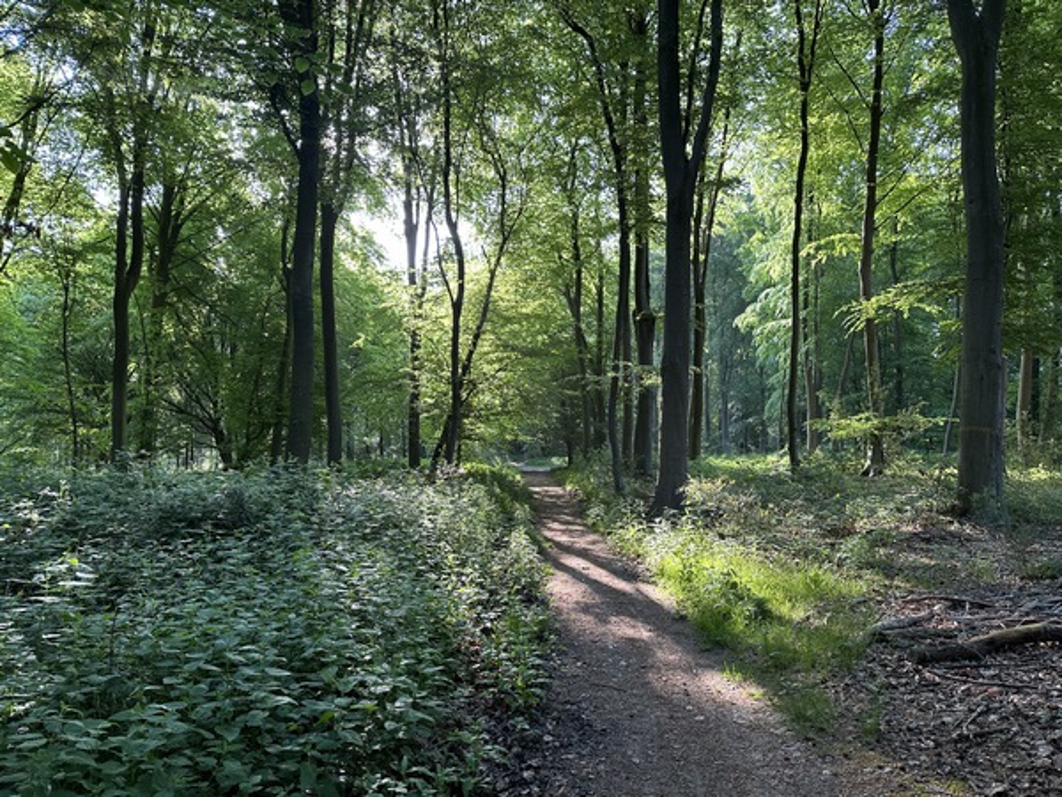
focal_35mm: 24
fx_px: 736
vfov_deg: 56.8
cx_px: 531
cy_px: 398
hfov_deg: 71.6
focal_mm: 6.86
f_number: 1.78
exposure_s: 1/150
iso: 80
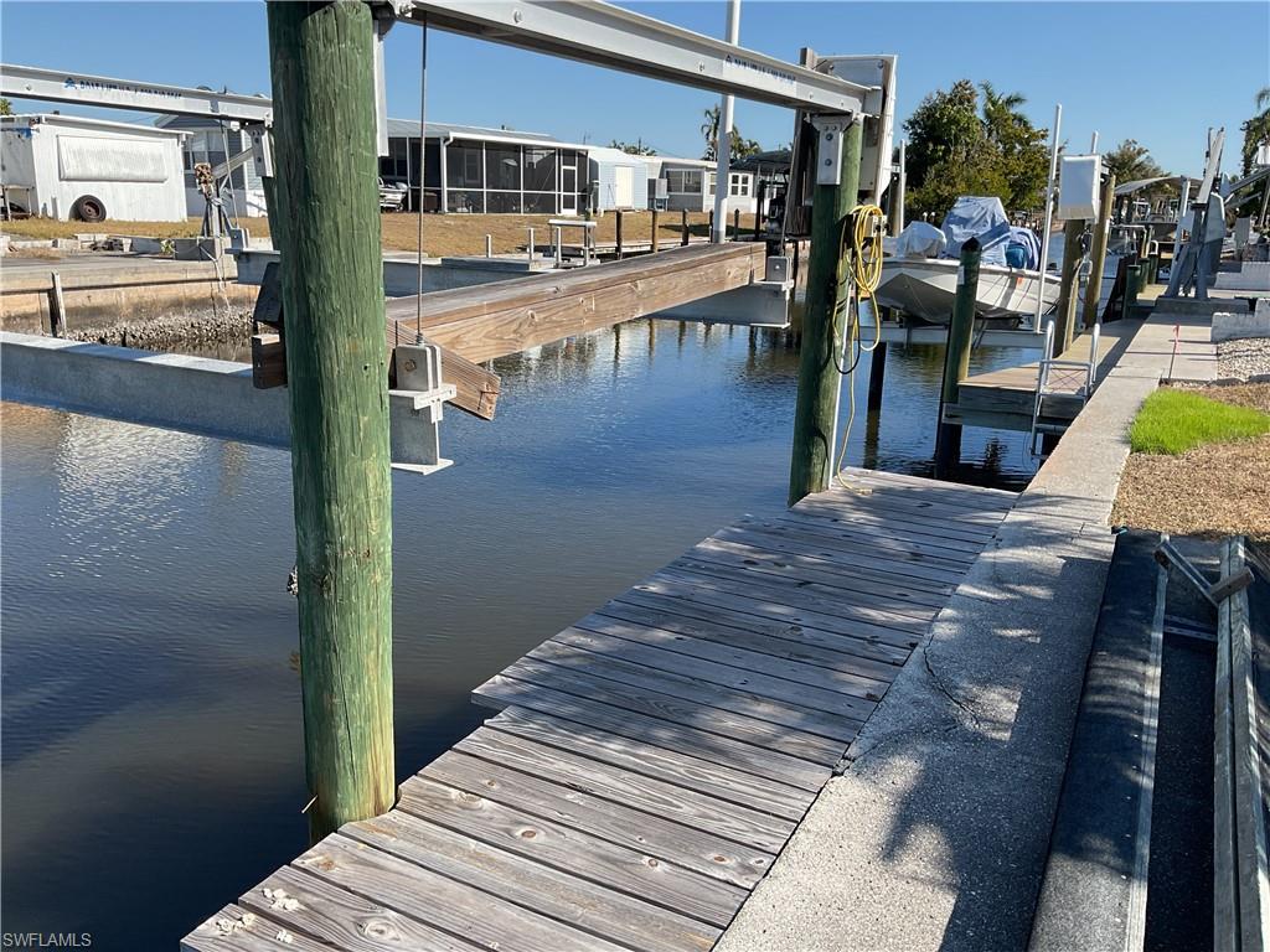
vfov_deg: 48.2
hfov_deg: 61.7
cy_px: 476
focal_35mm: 29
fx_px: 1064
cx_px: 635
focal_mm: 3
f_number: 1.8
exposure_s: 1/1311
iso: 16
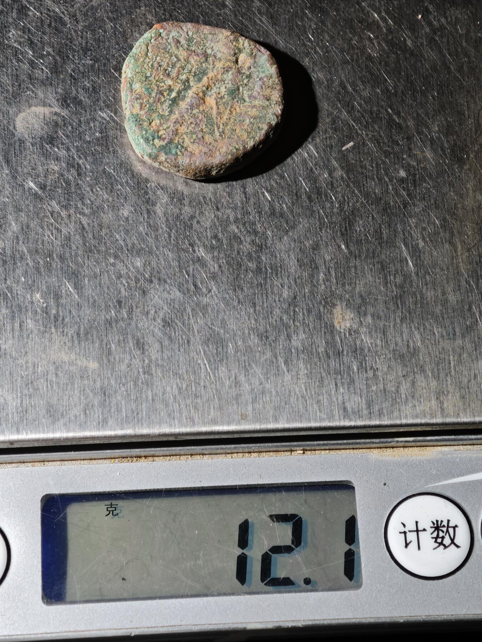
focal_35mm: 97
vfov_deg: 20.2
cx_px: 241
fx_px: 1801
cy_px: 321
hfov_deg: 15.2
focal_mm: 9
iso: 250
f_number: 2
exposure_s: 1/100
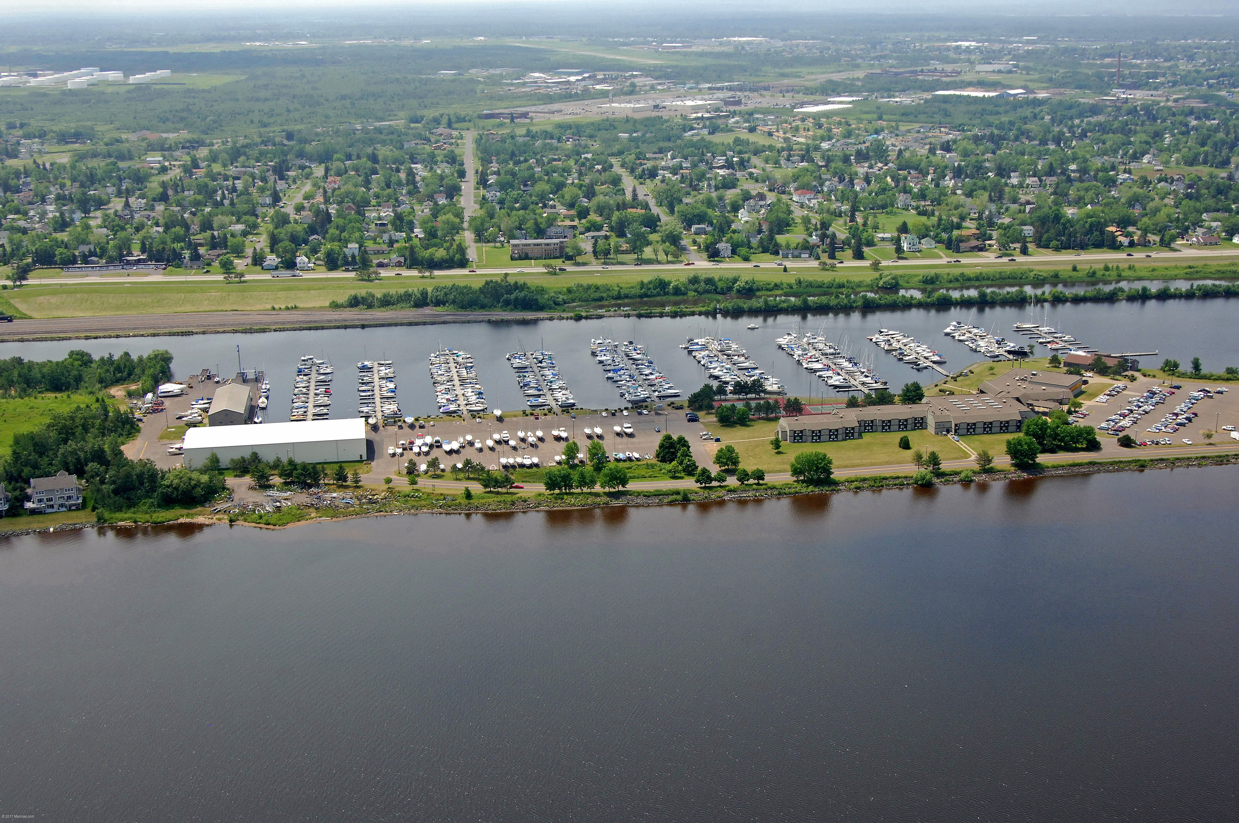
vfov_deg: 30.8
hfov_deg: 45.0
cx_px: 620
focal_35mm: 44
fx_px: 1495
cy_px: 412
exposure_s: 1/1000
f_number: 7.1
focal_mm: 29
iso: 400
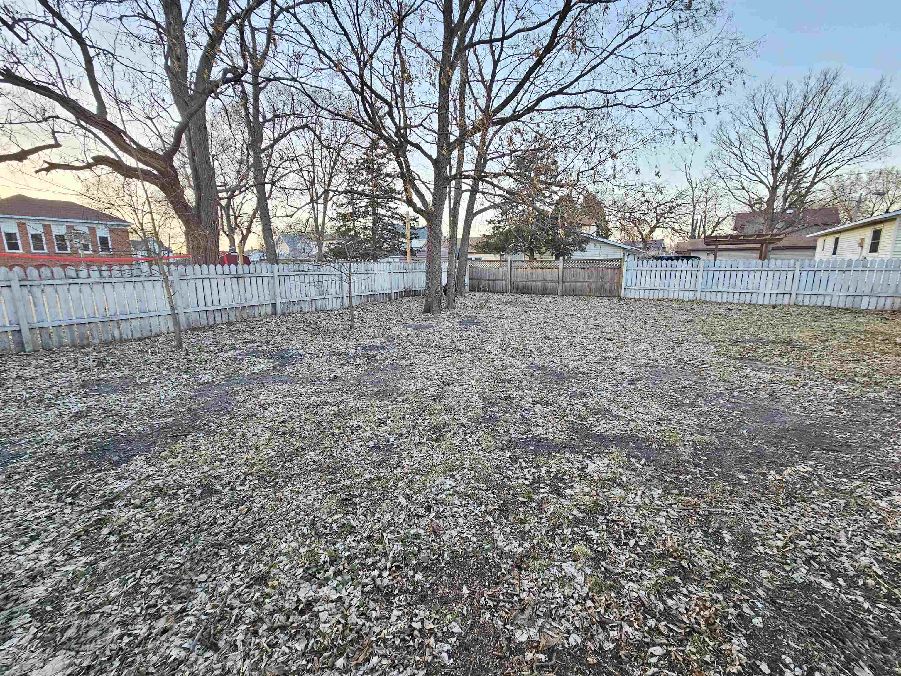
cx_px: 450
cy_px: 338
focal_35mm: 13
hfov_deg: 106.2
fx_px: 338
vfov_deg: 89.9
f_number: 2.2
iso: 50
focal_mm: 2.2
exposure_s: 1/60
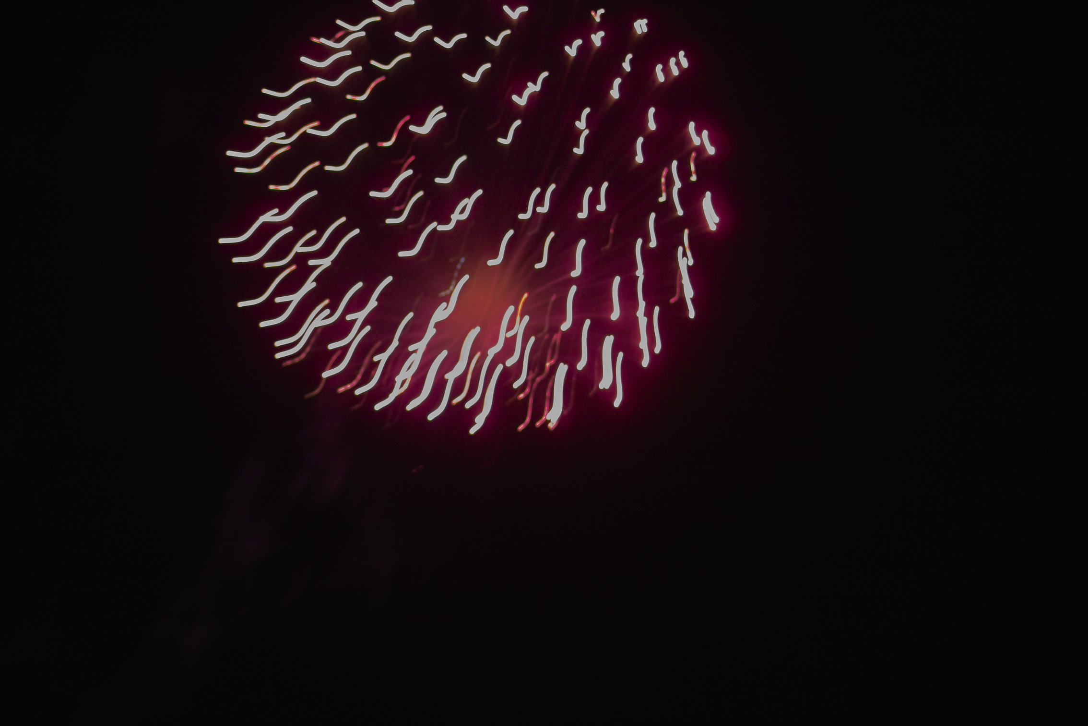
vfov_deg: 7.7
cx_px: 544
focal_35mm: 179
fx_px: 5409
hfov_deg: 11.5
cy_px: 363
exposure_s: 1/10
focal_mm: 105
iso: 100
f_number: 2.8
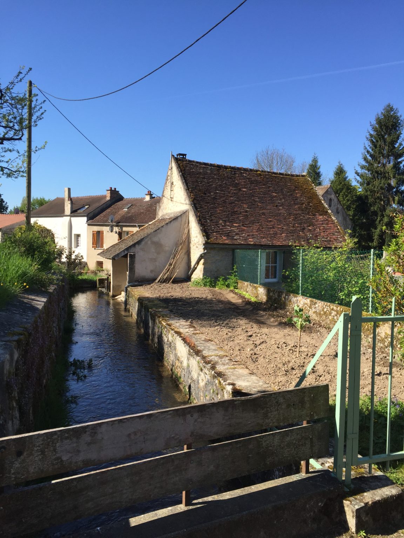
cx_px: 202
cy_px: 269
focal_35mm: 29
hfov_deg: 48.2
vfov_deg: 61.7
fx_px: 451
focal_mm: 4.15
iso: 32
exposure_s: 1/1199
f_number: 2.2
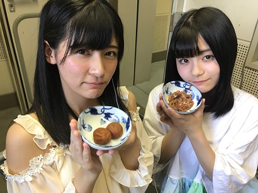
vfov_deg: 49.7
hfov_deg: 63.5
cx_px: 129
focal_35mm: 28
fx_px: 209
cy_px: 96
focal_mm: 3.99
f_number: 1.8
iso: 40
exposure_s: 1/33
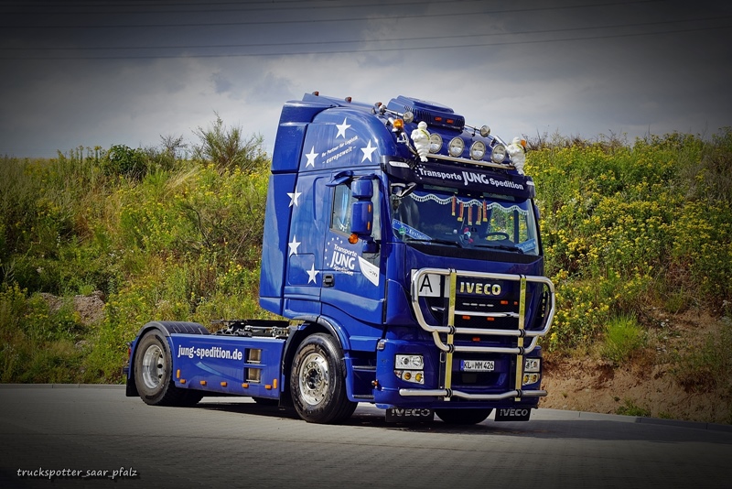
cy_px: 244
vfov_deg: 22.6
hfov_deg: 33.4
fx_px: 1220
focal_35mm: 60
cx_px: 366
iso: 100
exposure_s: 1/125
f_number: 8
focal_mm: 40
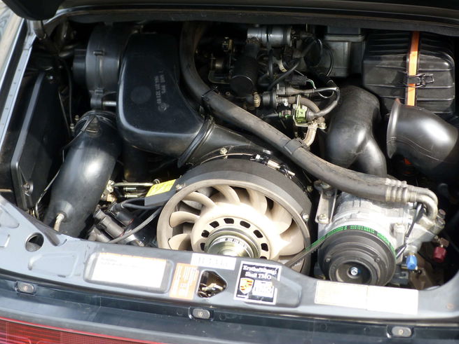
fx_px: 809
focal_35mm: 61
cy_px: 146
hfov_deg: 31.7
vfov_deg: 24.0
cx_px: 246
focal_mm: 9.4
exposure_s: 1/80
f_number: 3.2
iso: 80
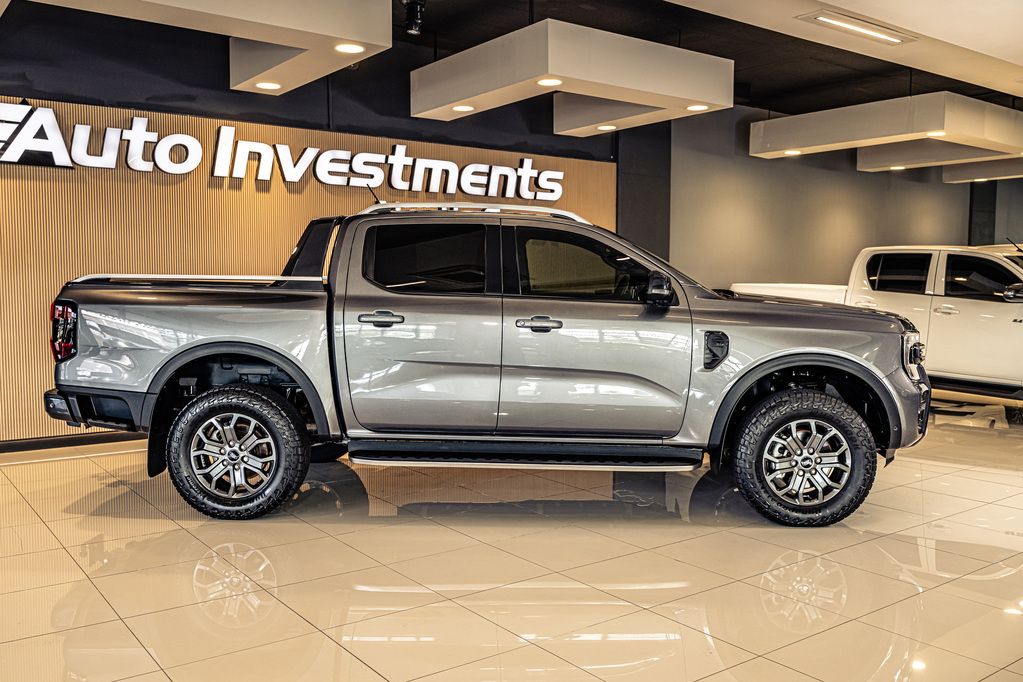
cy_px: 341
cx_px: 512
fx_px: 895
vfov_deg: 41.7
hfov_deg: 59.5
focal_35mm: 32
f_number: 4.5
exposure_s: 1/125
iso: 500
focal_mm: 31.5
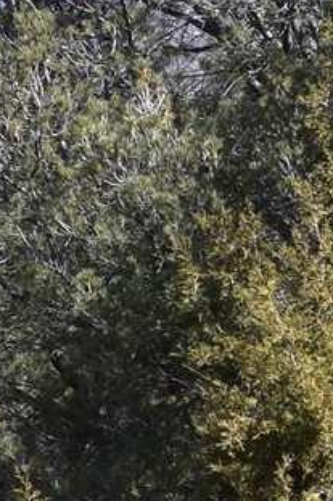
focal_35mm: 611
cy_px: 1331
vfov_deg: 3.3
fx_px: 8482
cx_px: 808
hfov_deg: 2.2
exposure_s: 1/125
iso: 125
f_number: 11
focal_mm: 55
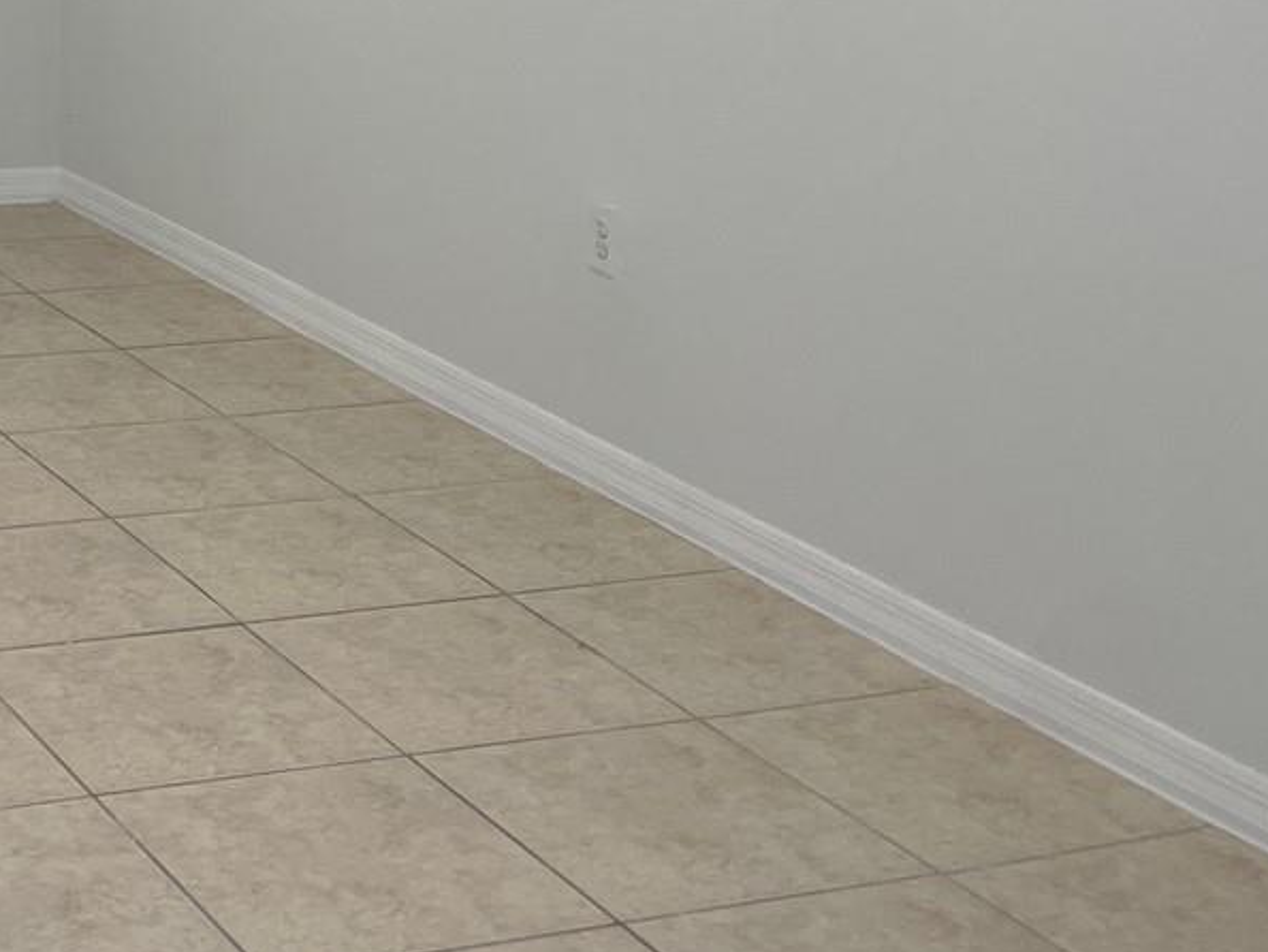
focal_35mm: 70
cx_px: -278
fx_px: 2565
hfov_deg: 24.9
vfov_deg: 19.3
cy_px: -301
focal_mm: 4.2
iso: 80
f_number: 1.6
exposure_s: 1/120
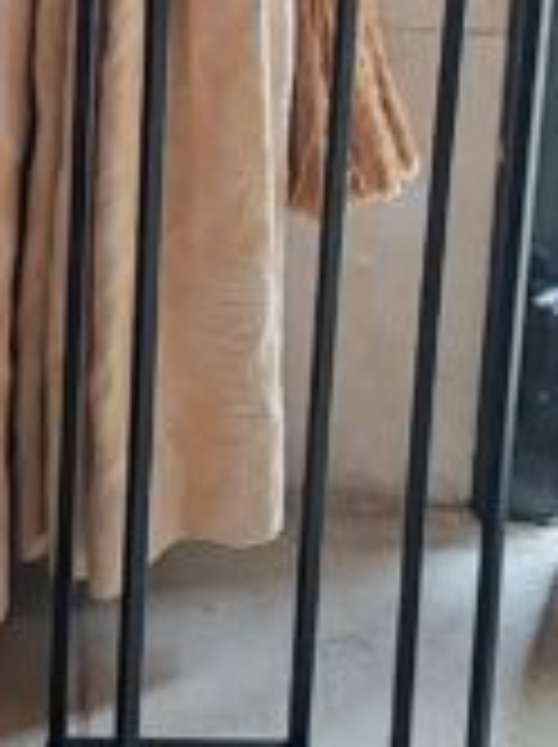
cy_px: -369
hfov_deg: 8.3
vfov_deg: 11.4
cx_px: -698
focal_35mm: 167
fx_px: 3599
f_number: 1.9
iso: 320
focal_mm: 6.12
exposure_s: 1/100
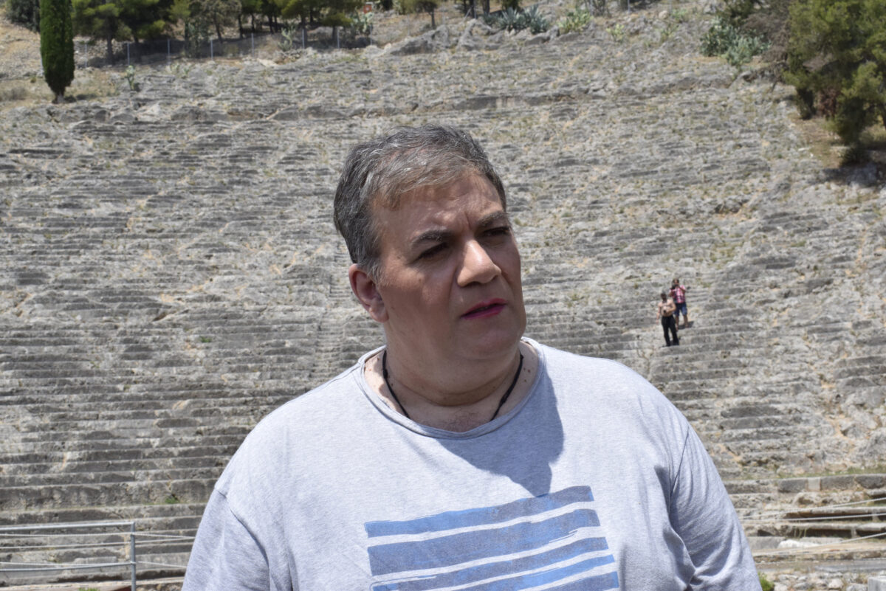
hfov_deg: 33.4
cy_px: 296
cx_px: 443
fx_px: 1477
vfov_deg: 22.6
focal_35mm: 60
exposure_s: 1/1000
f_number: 16
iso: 800
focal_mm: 40
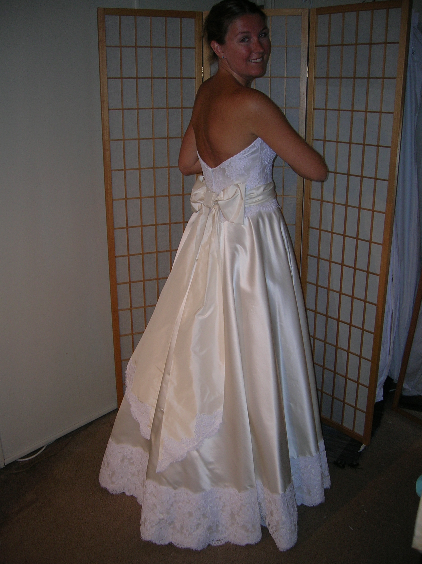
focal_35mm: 34
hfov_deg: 41.7
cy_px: 282
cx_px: 211
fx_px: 553
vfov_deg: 54.0
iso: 50
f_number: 2.9
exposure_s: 1/60.1
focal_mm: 5.7
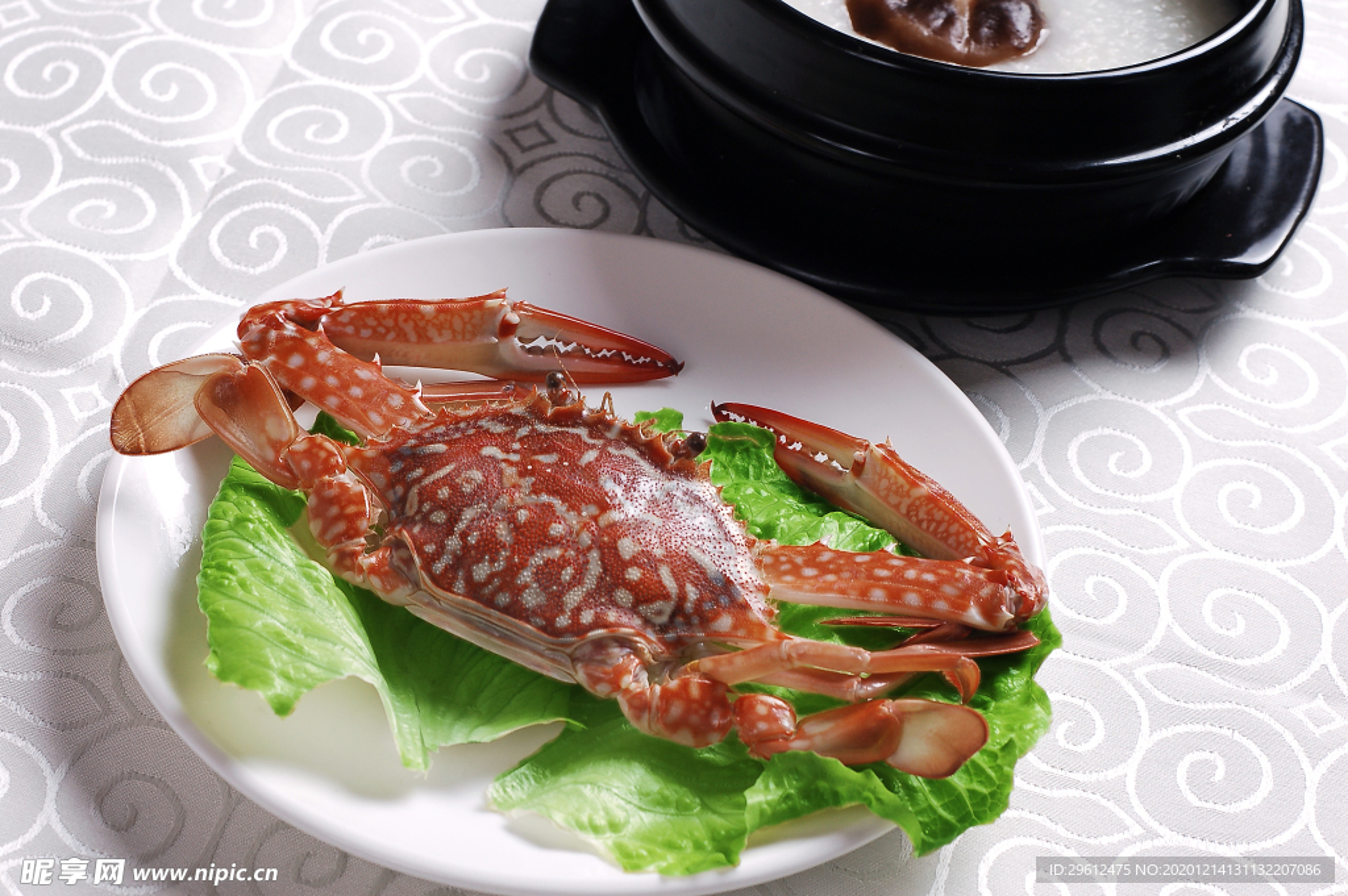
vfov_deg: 18.2
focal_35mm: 75
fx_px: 2806
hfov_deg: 27.0
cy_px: 448
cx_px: 674
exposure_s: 1/200
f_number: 7.1
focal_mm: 50
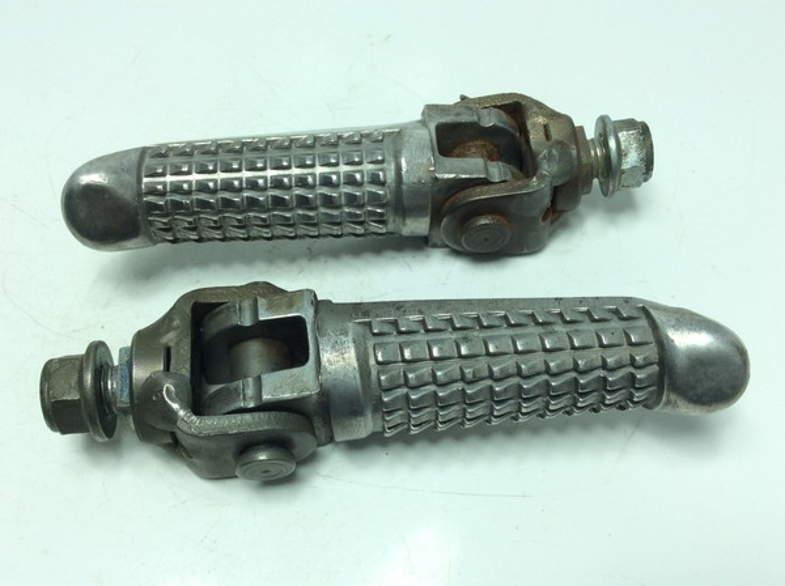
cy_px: 293
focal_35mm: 32
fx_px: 725
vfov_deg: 44.0
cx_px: 392
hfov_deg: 56.9
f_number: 2.4
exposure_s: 1/347
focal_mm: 3.3
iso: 32
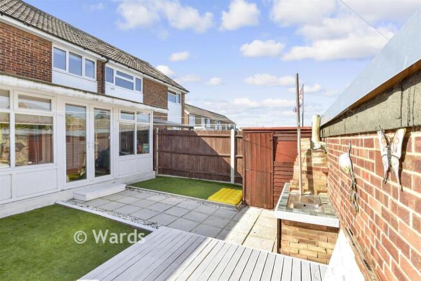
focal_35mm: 15
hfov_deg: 100.4
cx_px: 210
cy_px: 140
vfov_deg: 77.4
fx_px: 175
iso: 160
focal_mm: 10
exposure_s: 1/250
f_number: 8
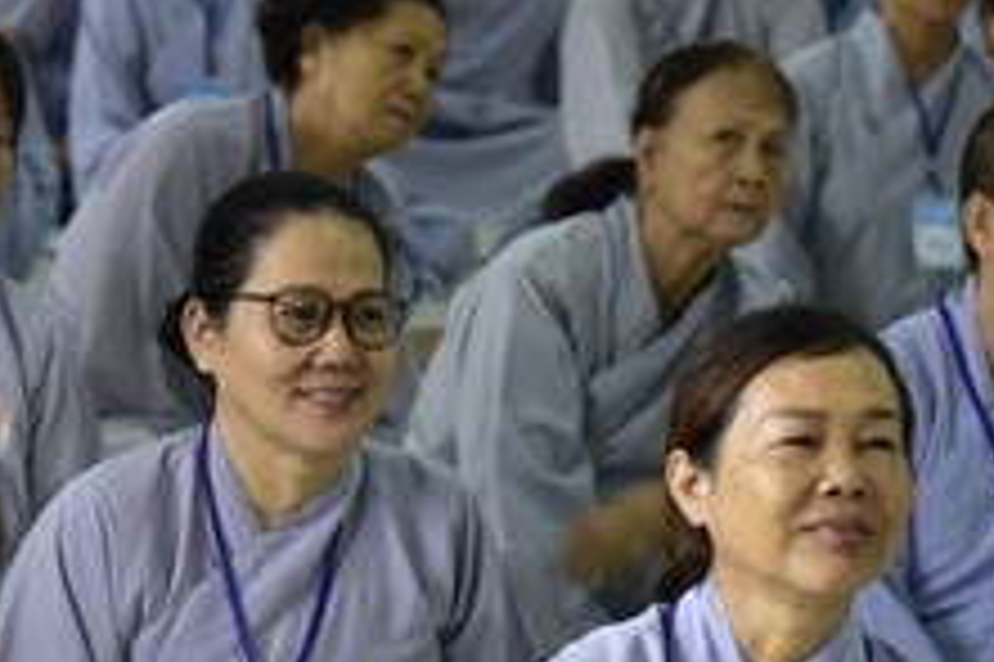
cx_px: 468
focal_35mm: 309
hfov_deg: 6.7
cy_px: 500
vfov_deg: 4.4
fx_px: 8525
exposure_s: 1/40
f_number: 5
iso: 800
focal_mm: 105
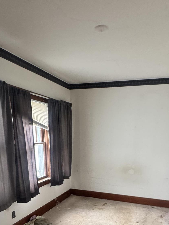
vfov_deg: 54.8
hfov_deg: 48.2
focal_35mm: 29
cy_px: 196
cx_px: 88
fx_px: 189
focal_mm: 2.22
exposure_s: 1/73
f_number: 2.2
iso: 320
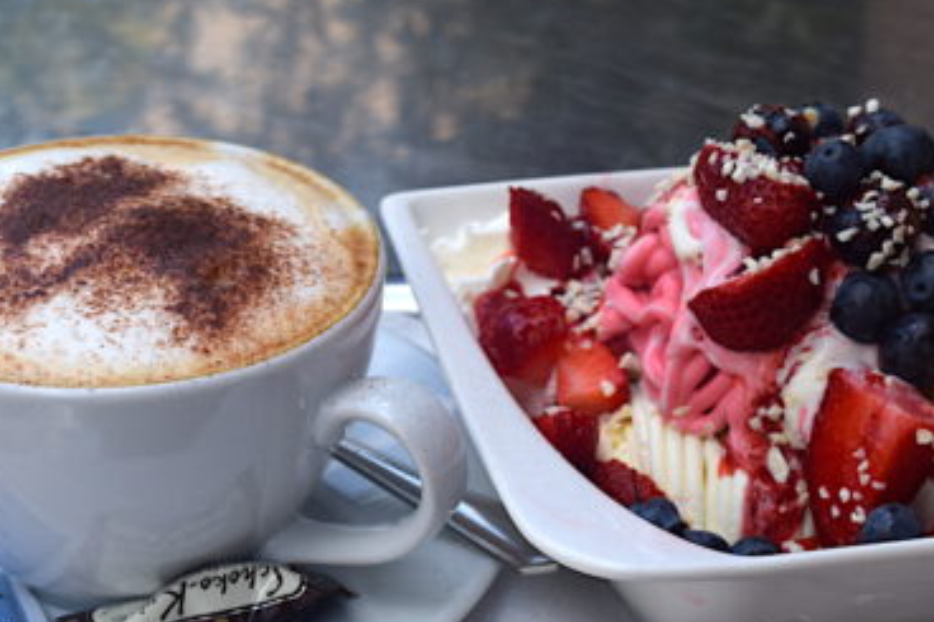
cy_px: 432
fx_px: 2075
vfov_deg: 17.0
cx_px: 444
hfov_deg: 25.4
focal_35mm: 80
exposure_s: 1/250
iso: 200
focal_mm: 28
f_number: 8
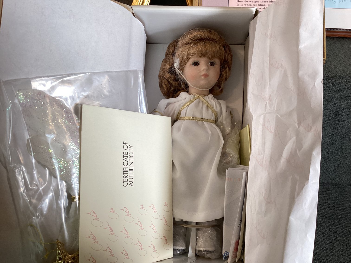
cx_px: 176
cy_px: 132
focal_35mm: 31
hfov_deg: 58.3
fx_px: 314
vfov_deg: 45.4
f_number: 2.4
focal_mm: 3.3
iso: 100
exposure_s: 1/60
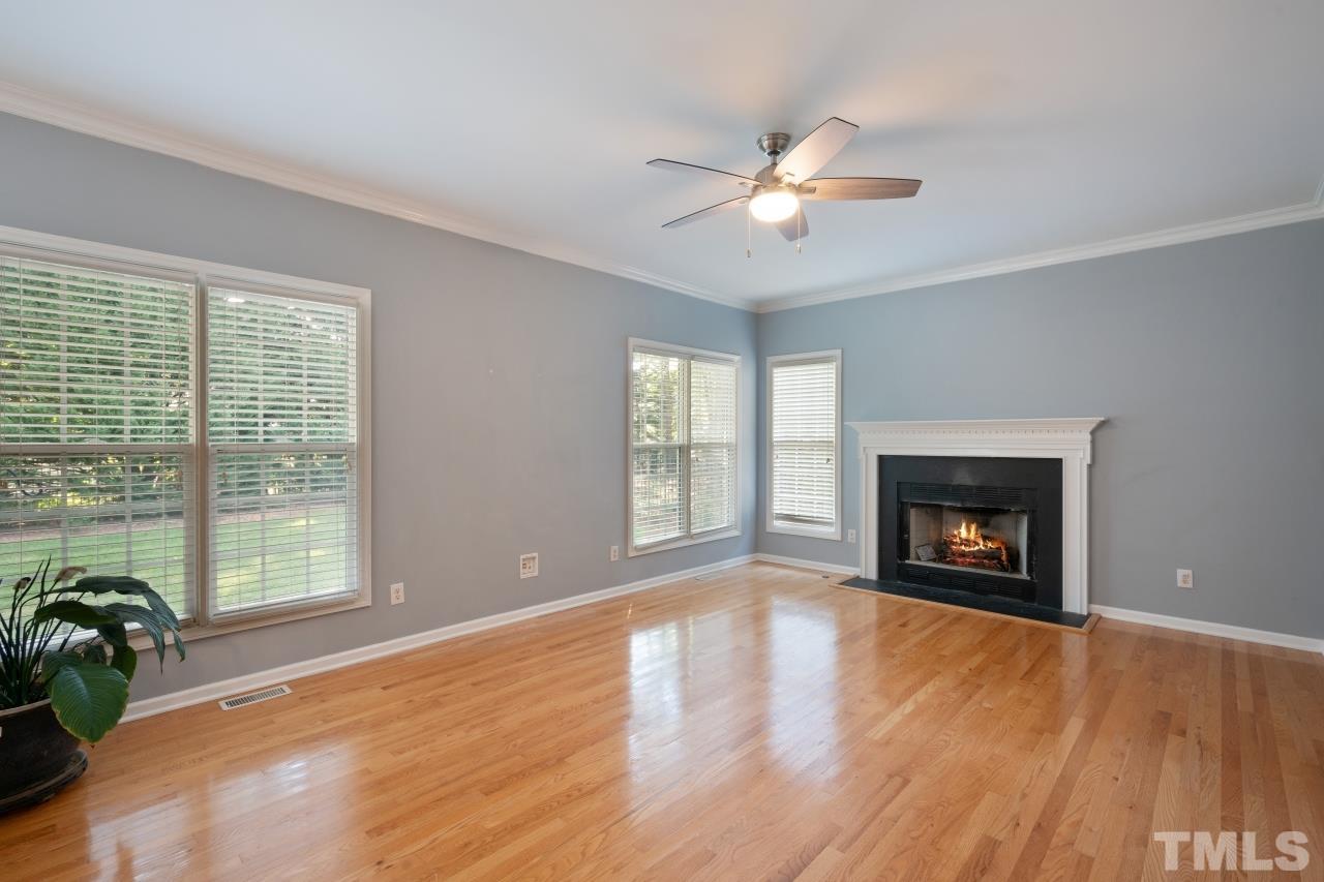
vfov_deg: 73.7
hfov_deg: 96.7
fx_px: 588
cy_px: 441
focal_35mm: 16
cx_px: 662
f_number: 10
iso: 400
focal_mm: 16
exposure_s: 1/2.5
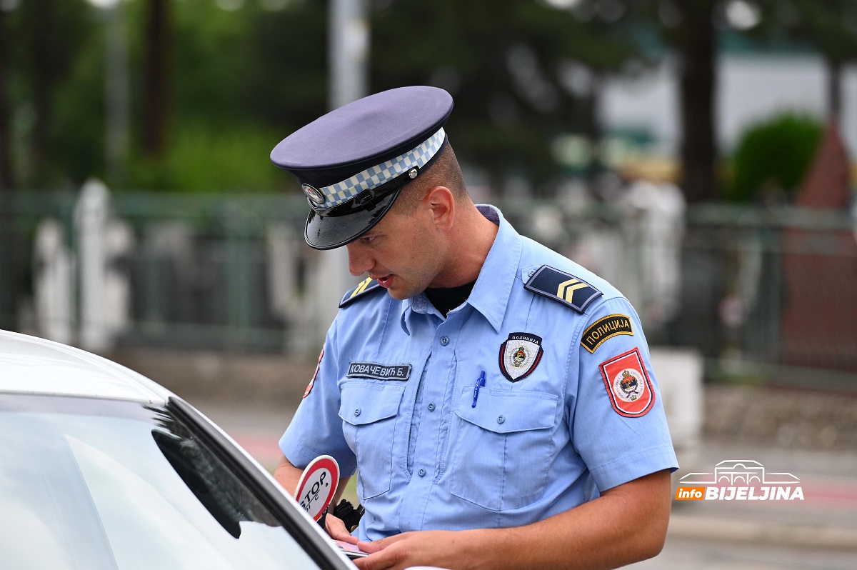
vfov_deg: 6.9
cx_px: 428
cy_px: 285
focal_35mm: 200
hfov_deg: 10.3
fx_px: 4757
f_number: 4.5
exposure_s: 1/500
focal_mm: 200
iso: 800
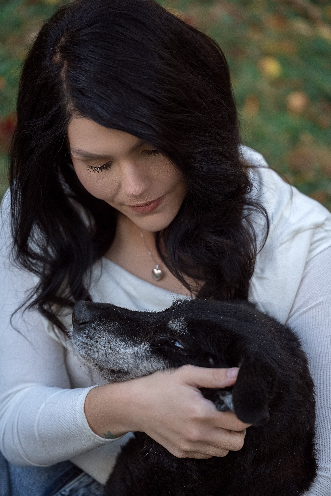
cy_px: 248
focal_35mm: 105
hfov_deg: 13.0
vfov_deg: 19.5
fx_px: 1448
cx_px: 166
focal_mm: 105
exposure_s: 1/640
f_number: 3.5
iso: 1250
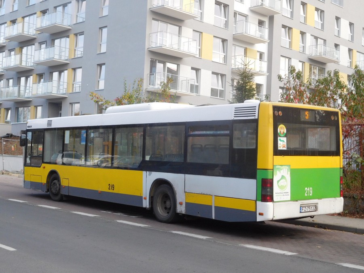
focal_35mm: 50
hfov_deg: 38.2
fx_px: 526
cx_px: 182
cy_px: 136
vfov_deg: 29.1
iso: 220
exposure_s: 1/250
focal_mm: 8.9
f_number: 4.1
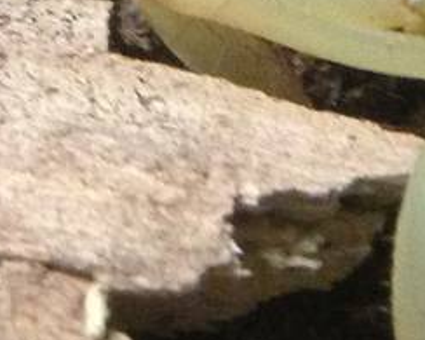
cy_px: -305
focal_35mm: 211
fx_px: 2653
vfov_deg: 7.1
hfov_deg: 8.8
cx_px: 763
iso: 400
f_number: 2.4
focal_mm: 4.12
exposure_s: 1/15
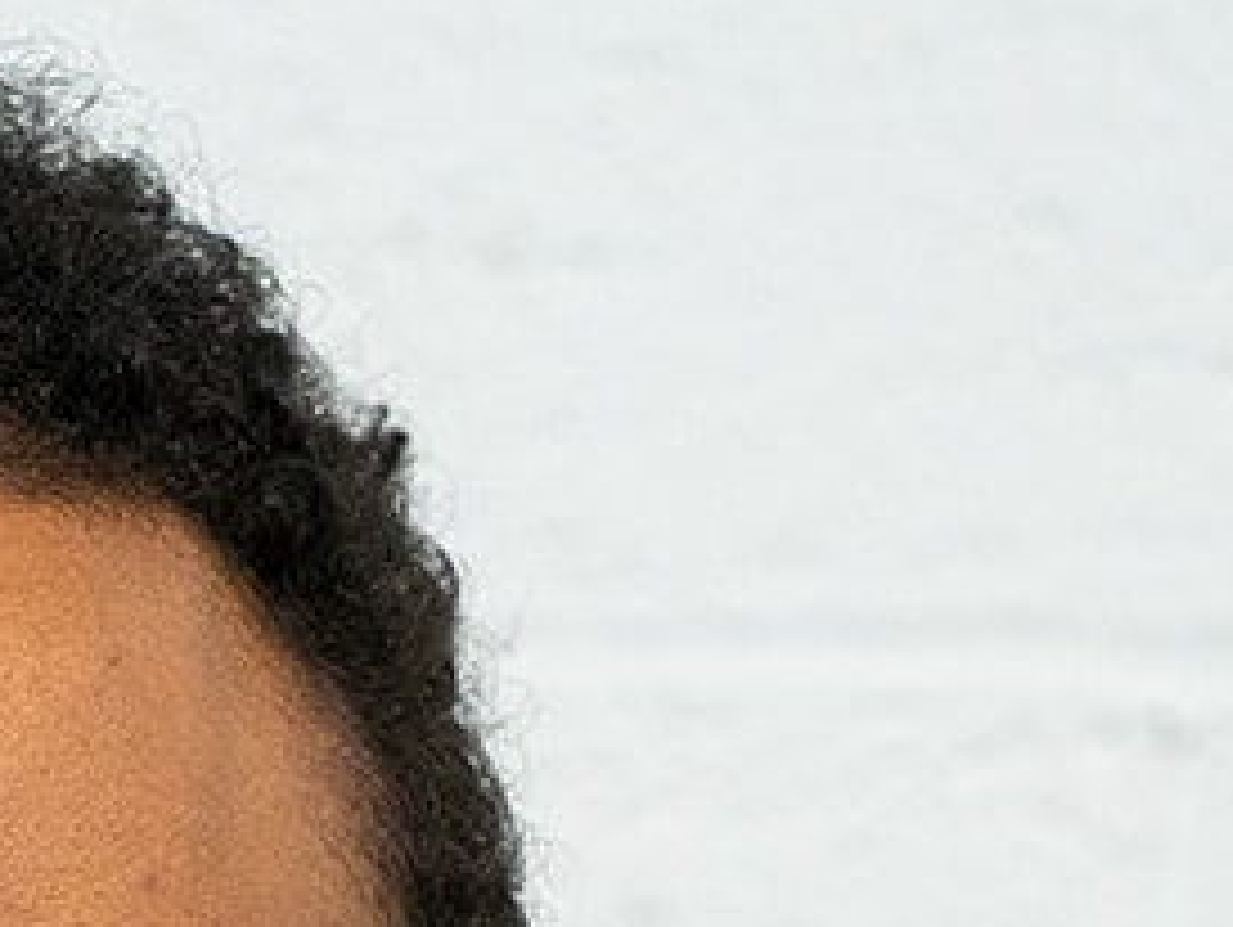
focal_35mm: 309
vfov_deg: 4.7
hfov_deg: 6.4
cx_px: -194
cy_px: 1987
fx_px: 11016
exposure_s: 1/125
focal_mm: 55
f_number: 4.5
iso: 2000
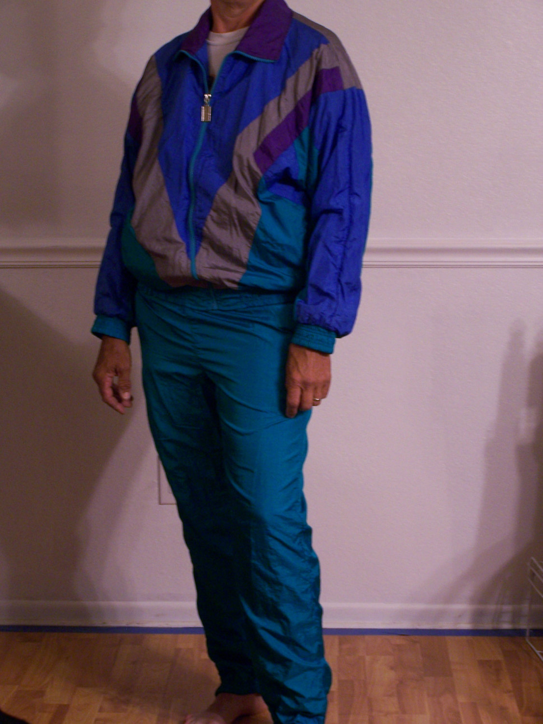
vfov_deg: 23.8
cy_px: 362
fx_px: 1715
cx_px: 272
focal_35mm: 82
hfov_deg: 18.0
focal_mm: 13.7
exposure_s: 1/8
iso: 140
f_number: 3.2
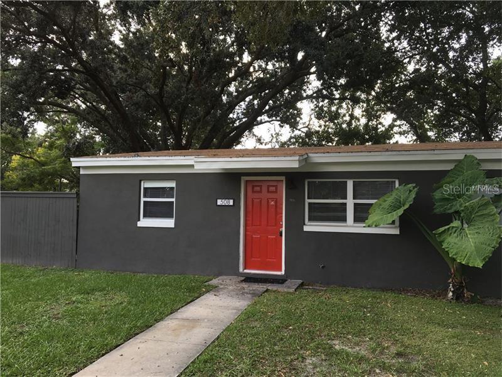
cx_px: 251
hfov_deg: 61.7
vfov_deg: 48.2
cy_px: 188
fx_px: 421
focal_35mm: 29
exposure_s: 1/134
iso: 25
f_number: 2.2
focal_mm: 4.15
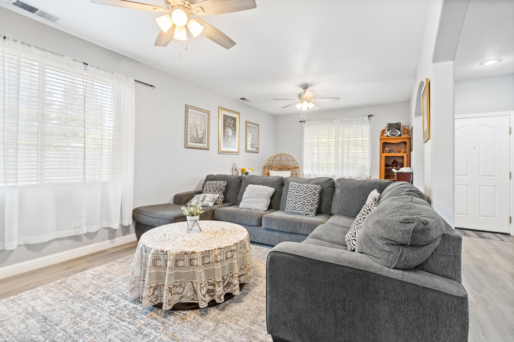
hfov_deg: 96.7
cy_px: 171
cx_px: 257
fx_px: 228
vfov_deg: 73.7
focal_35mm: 16
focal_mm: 16
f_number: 10
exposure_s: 1/2
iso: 2000
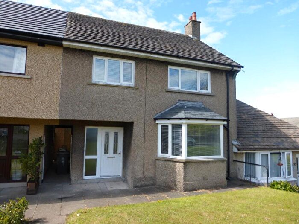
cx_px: 150
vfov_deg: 56.8
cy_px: 112
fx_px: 207
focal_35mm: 24
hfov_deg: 71.6
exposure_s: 1/400
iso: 100
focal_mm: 4.3
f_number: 3.3
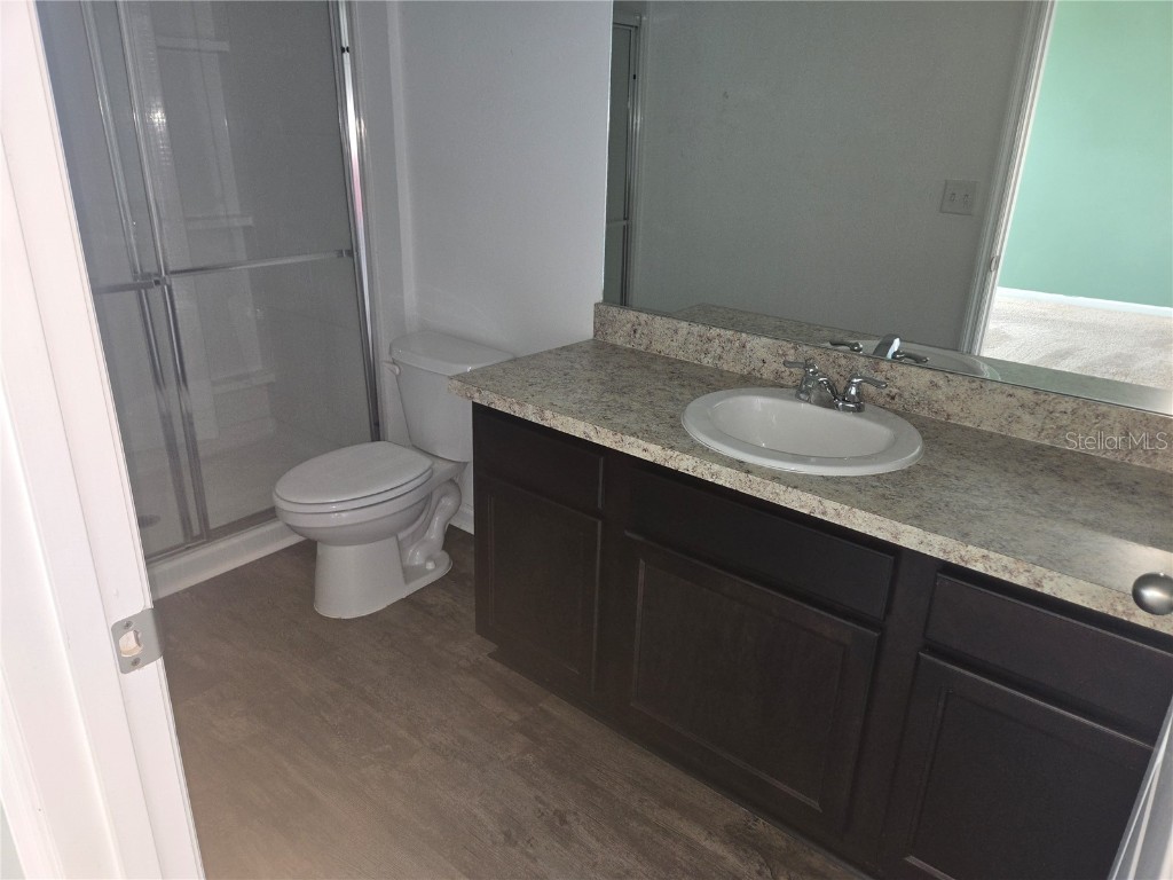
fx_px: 779
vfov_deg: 58.9
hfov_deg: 73.9
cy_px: 440
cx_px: 586
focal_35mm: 23
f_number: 1.8
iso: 125
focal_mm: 5.4
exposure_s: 1/40
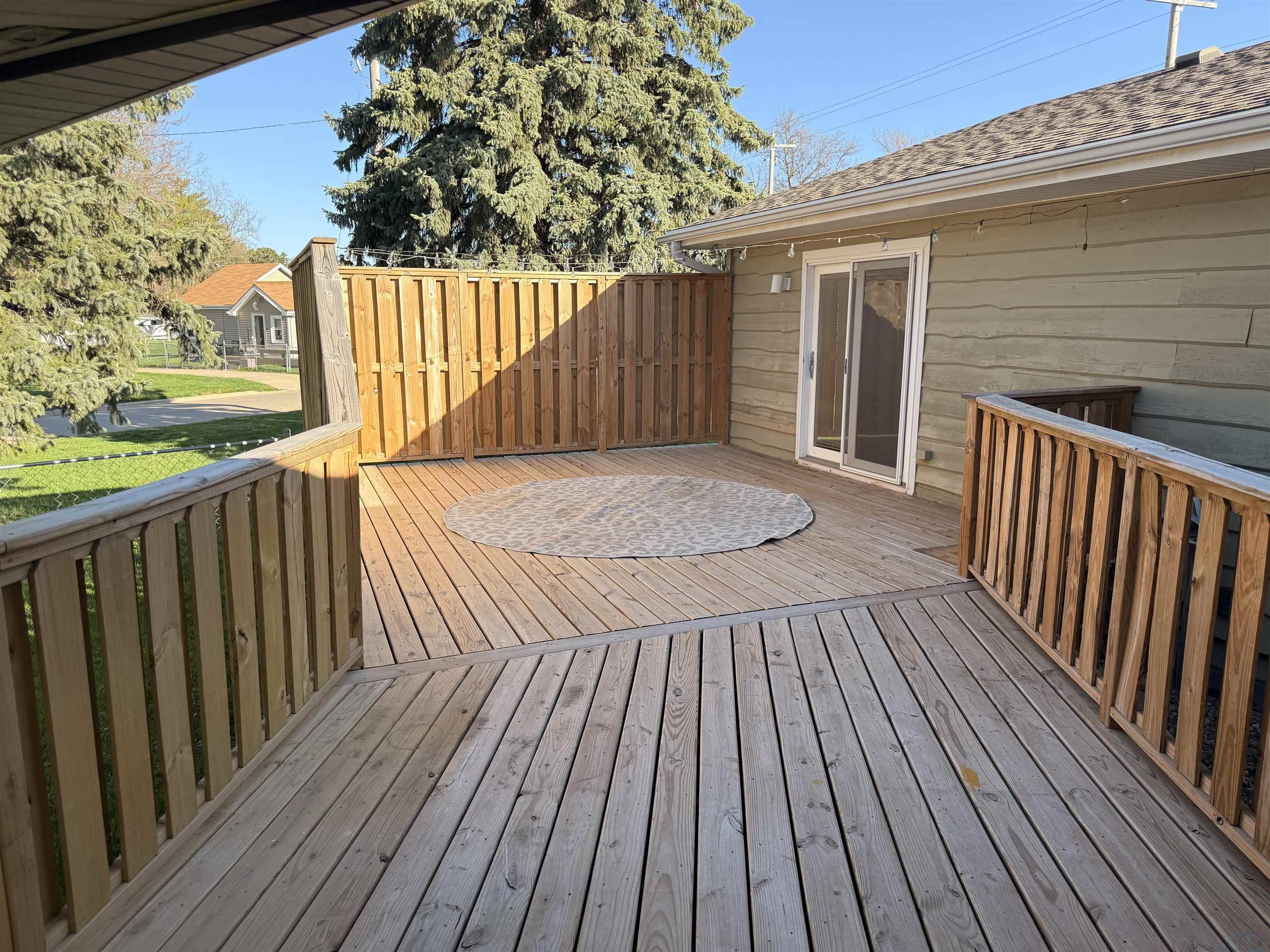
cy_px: 476
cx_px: 635
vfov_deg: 56.8
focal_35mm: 24
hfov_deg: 71.6
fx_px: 881
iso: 100
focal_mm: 6.76
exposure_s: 1/1653
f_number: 1.78
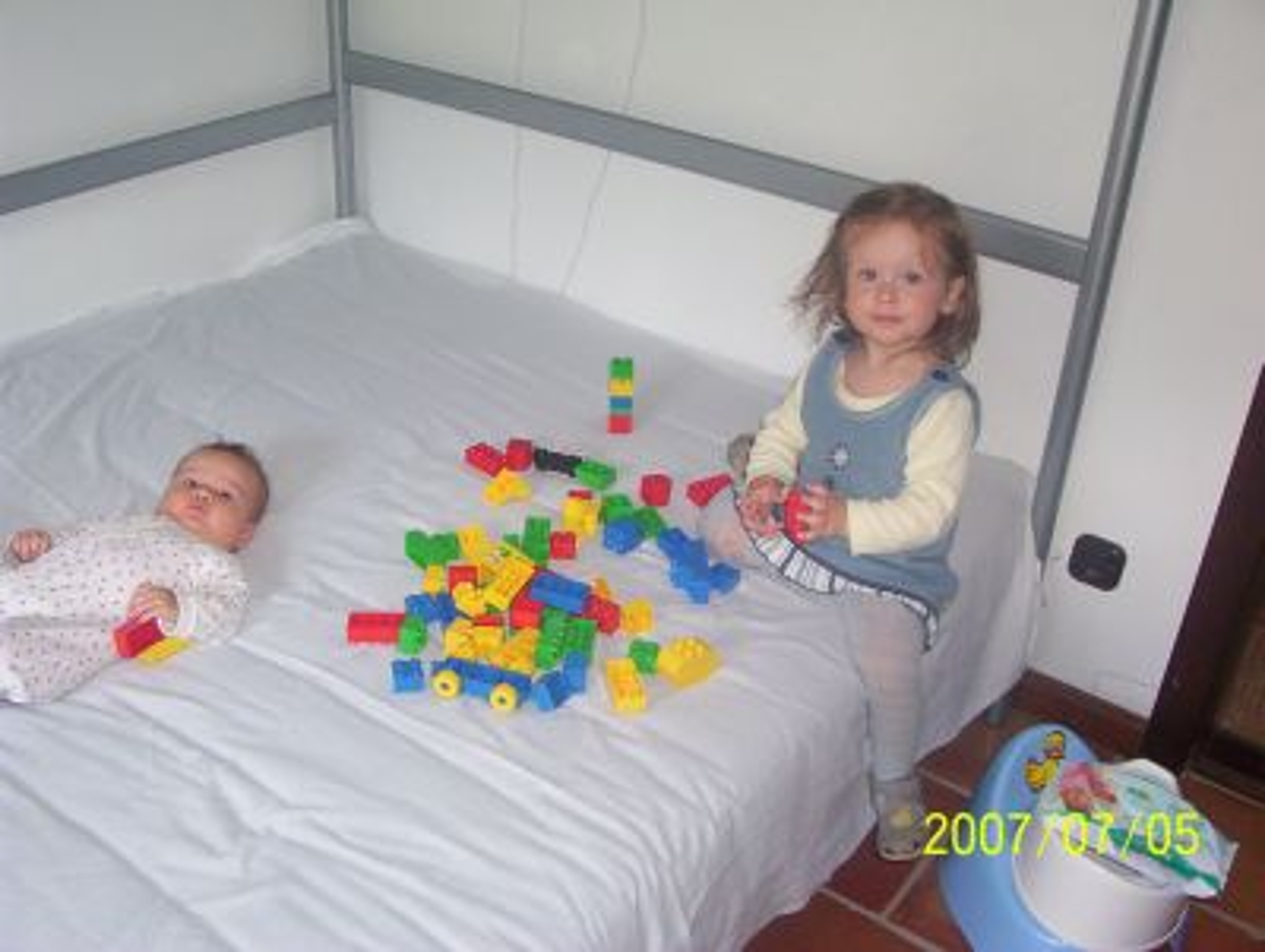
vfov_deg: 33.7
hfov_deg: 43.8
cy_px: 476
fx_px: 1573
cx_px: 632
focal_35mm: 43
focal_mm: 5.77
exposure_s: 1/60
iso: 140
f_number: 2.73
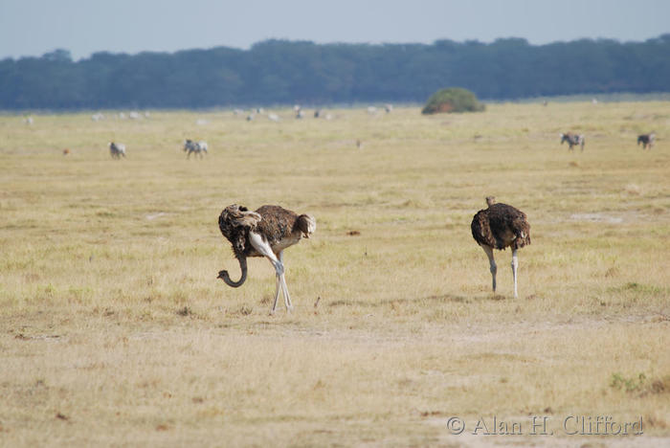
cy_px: 224
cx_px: 335
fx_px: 11176
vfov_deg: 2.3
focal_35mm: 600
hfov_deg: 3.4
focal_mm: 400
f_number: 6.3
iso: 100
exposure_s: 1/400
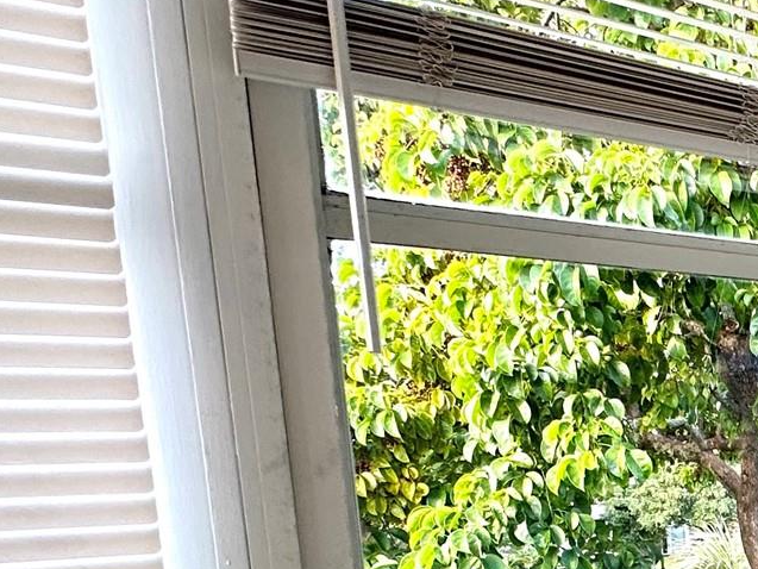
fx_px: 986
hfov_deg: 30.5
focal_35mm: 45
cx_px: 1041
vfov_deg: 29.8
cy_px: 582
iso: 125
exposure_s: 1/99
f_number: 2.2
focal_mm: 2.22
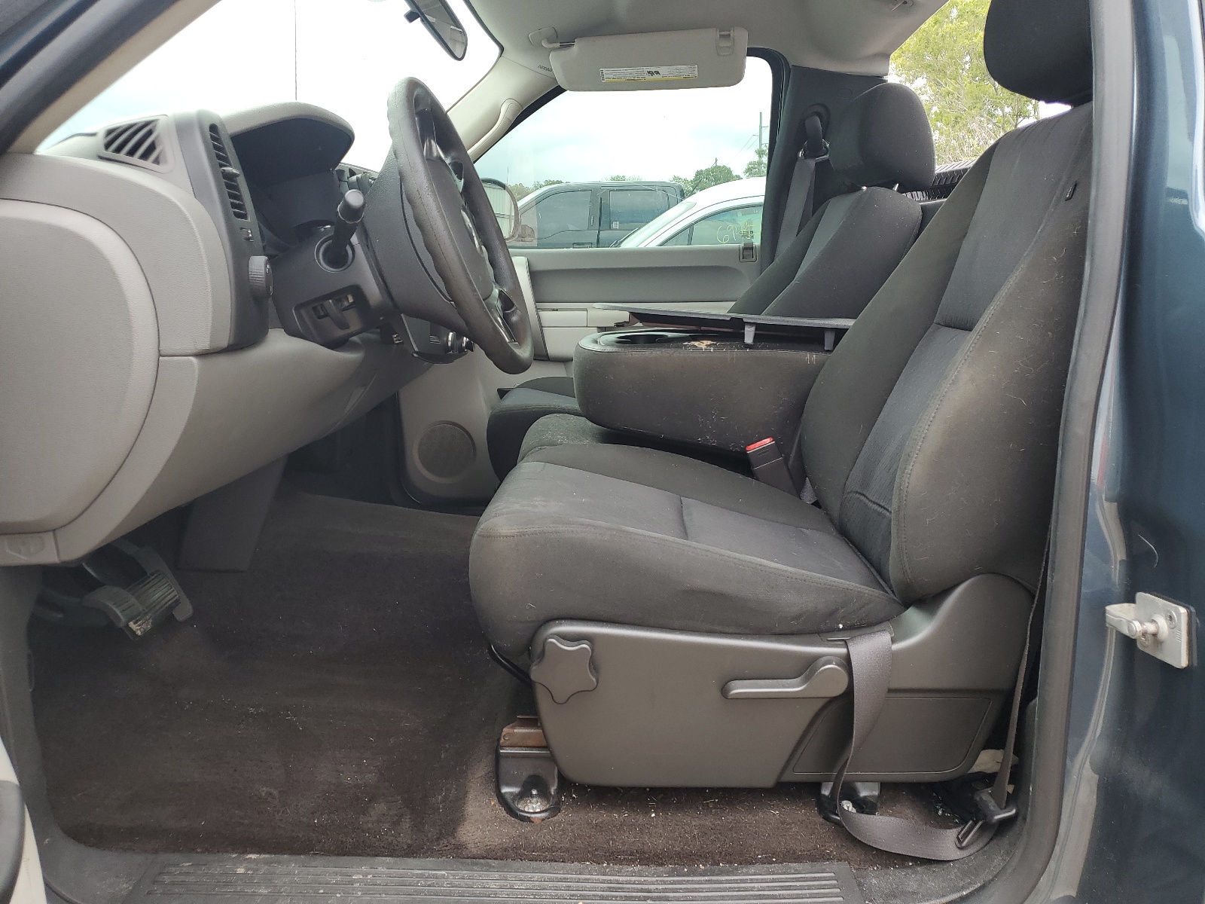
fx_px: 905
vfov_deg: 53.1
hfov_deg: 67.3
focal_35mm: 26
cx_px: 602
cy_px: 452
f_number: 1.5
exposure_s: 1/167
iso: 50
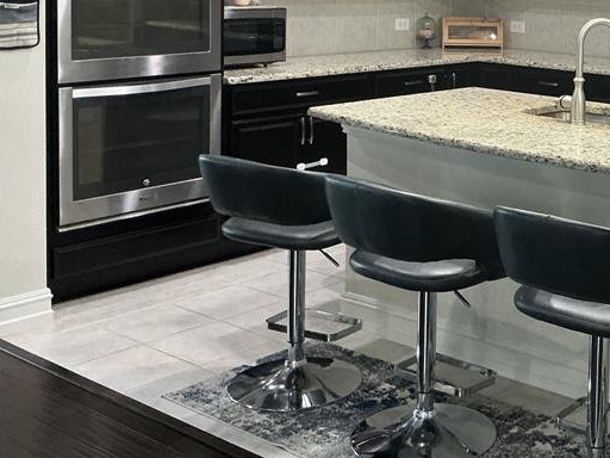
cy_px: 35
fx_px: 1022
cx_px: 603
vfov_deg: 24.4
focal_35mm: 58
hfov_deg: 30.9
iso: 200
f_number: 1.8
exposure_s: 1/60
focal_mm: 3
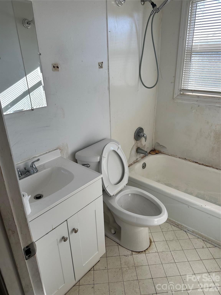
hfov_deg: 56.8
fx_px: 204
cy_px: 148
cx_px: 110
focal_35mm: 24
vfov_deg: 71.6
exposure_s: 1/426
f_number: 1.78
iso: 80
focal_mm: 6.86
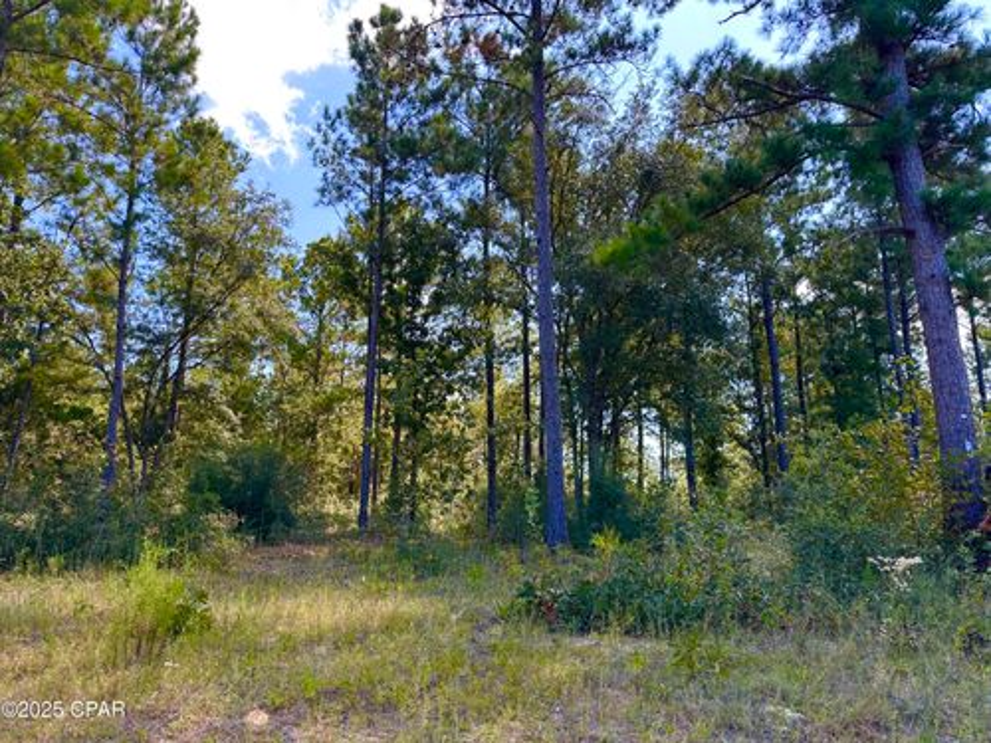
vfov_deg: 56.8
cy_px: 372
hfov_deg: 71.6
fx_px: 687
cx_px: 496
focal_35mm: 24
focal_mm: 6.86
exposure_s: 1/587
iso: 80
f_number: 1.78
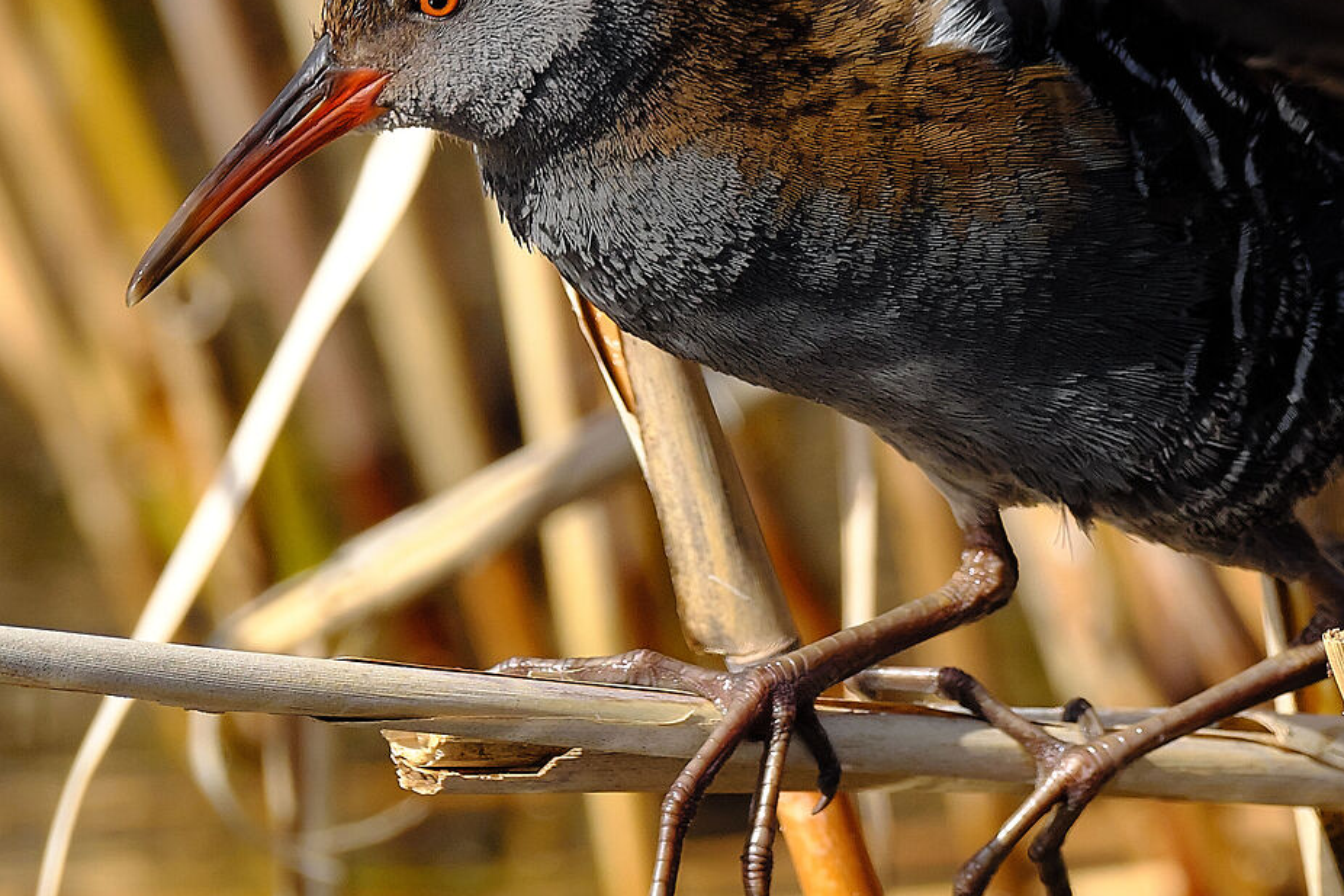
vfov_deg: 1.1
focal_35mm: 1257
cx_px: 871
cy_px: 73
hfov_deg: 1.6
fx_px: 46917
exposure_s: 1/1000
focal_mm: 323.2
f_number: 6.4
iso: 640
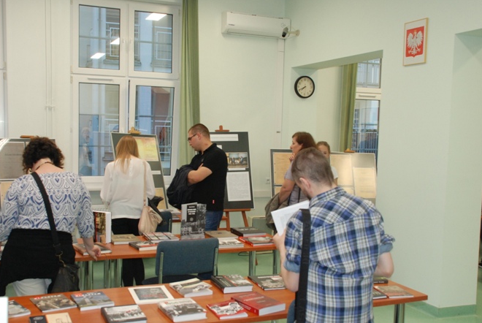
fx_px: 536
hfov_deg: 48.4
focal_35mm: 40
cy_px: 175
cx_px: 234
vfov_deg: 33.5
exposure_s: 1/80
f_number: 5
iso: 800
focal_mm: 22
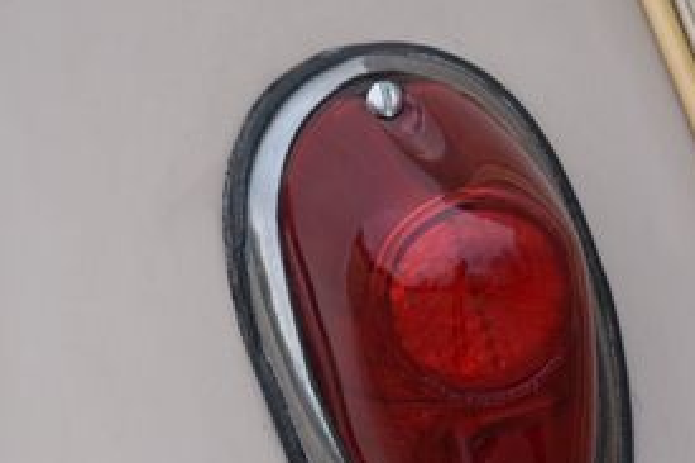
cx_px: 505
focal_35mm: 489
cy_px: 412
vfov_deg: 2.8
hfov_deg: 4.2
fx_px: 9434
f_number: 8
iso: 800
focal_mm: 140
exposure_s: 1/1000
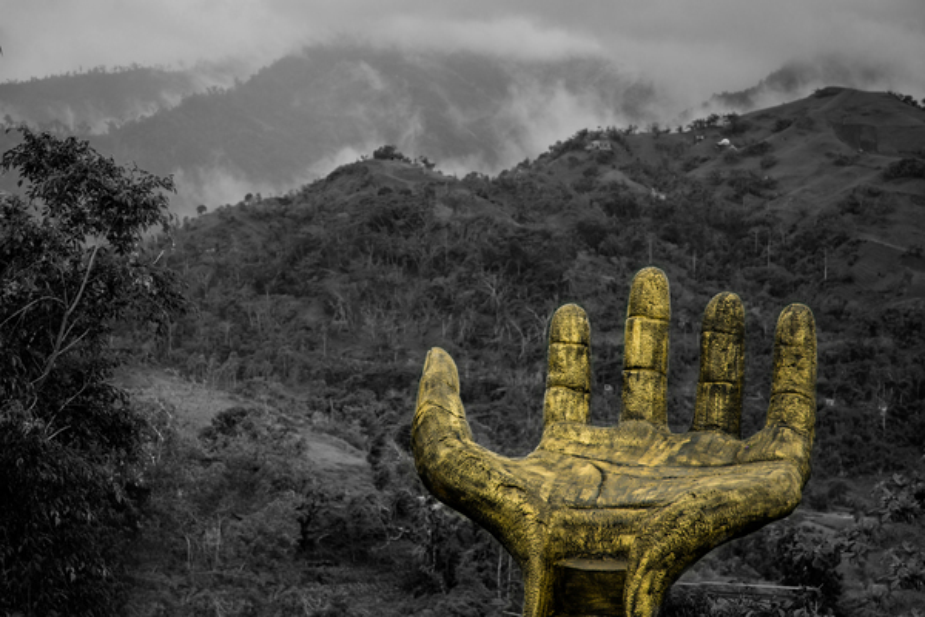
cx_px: 462
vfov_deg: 15.5
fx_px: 2261
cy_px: 308
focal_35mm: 88
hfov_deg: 23.1
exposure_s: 1/200
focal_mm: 88
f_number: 6.3
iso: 400
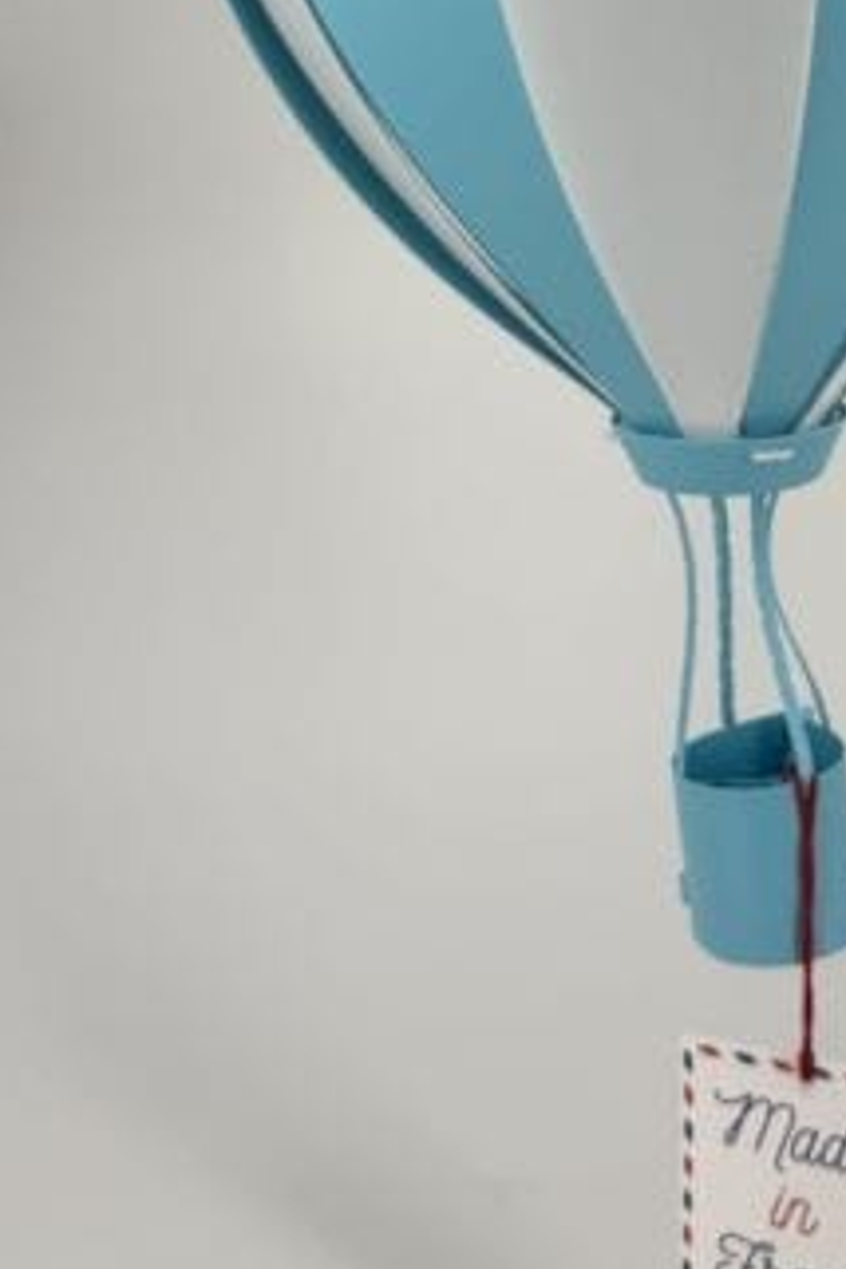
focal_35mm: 52
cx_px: 723
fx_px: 1833
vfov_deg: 37.4
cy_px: 334
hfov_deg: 25.4
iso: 80
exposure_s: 1/2041
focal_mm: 6.76
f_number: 1.78
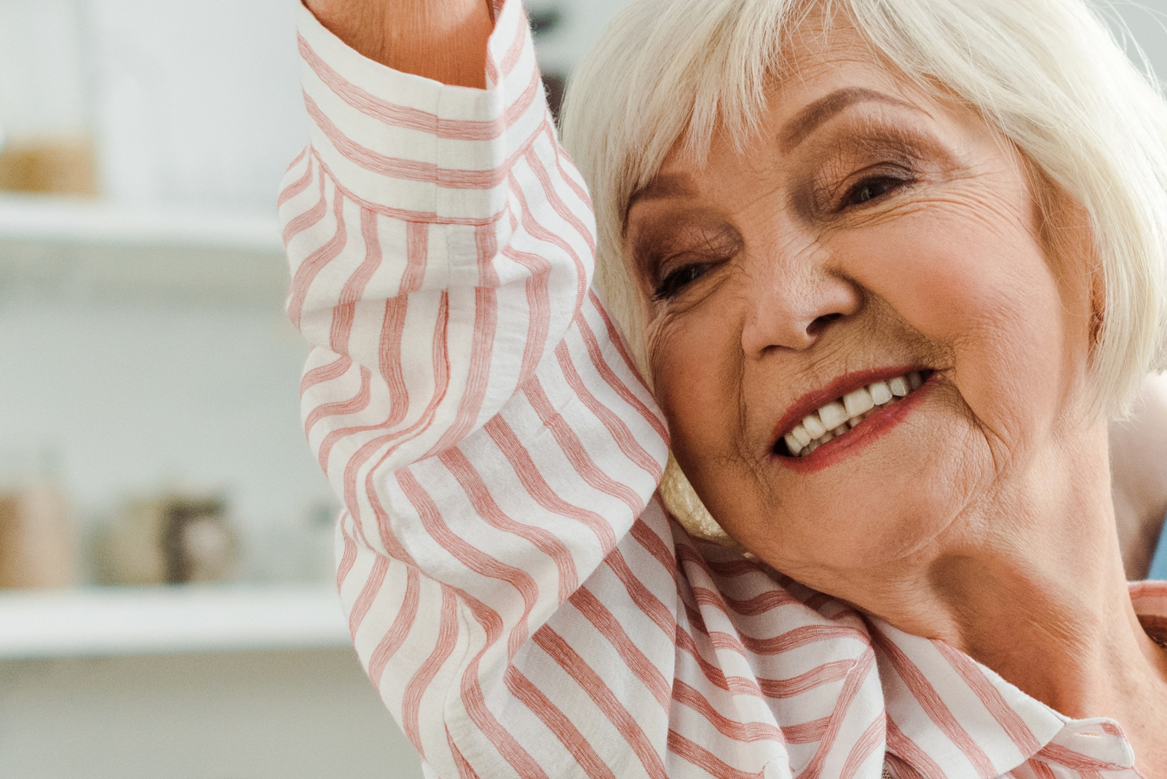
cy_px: 694
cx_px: 1337
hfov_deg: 10.8
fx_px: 6063
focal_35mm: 187
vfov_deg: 7.3
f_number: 3.5
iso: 200
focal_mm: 50
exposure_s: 1/200
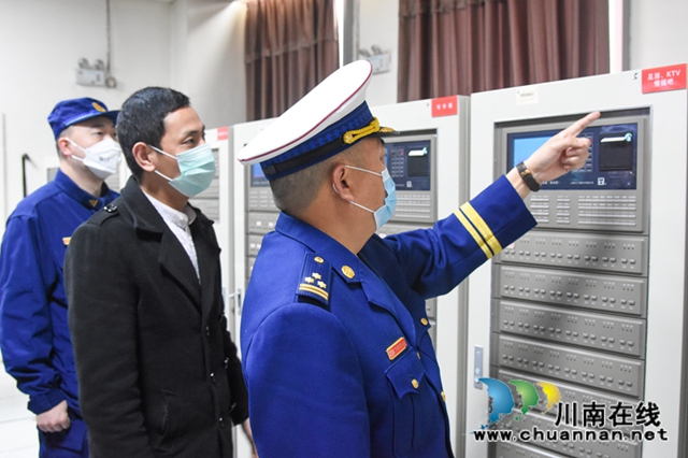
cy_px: 229
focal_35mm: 36
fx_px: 688
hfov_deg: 53.2
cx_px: 344
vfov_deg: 36.8
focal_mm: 24
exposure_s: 1/40
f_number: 4
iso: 2500
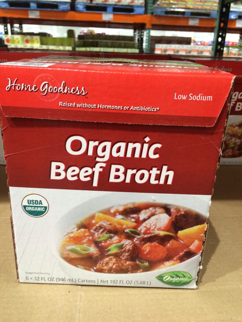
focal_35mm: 29
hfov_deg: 48.2
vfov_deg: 61.7
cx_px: 121
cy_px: 161
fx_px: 270
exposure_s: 1/30
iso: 160
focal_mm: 4.15
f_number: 2.2
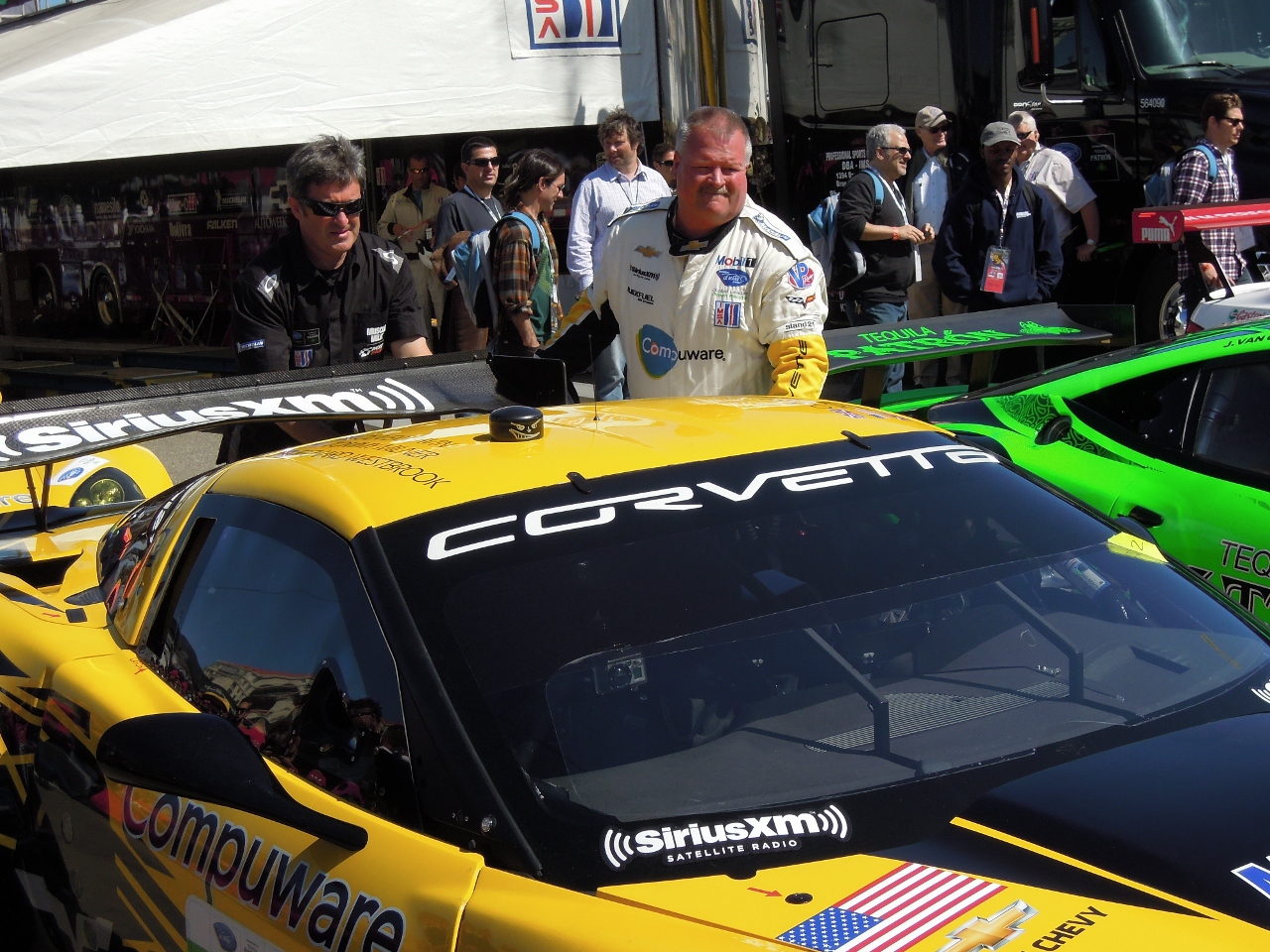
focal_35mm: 62
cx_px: 635
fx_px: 2275
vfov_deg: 23.7
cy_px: 476
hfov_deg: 31.2
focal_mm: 11.1
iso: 160
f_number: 4.2
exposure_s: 1/1250
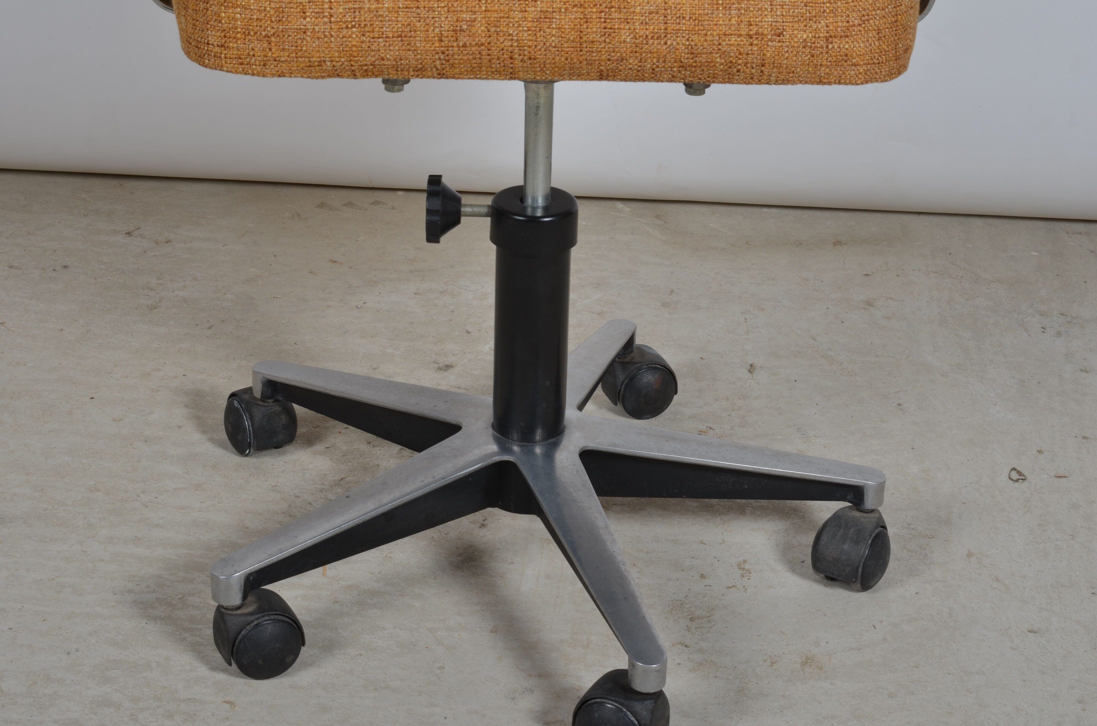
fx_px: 2281
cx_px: 548
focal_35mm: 75
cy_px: 363
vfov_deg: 18.1
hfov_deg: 27.0
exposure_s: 1/125
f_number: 14
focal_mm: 50
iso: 100
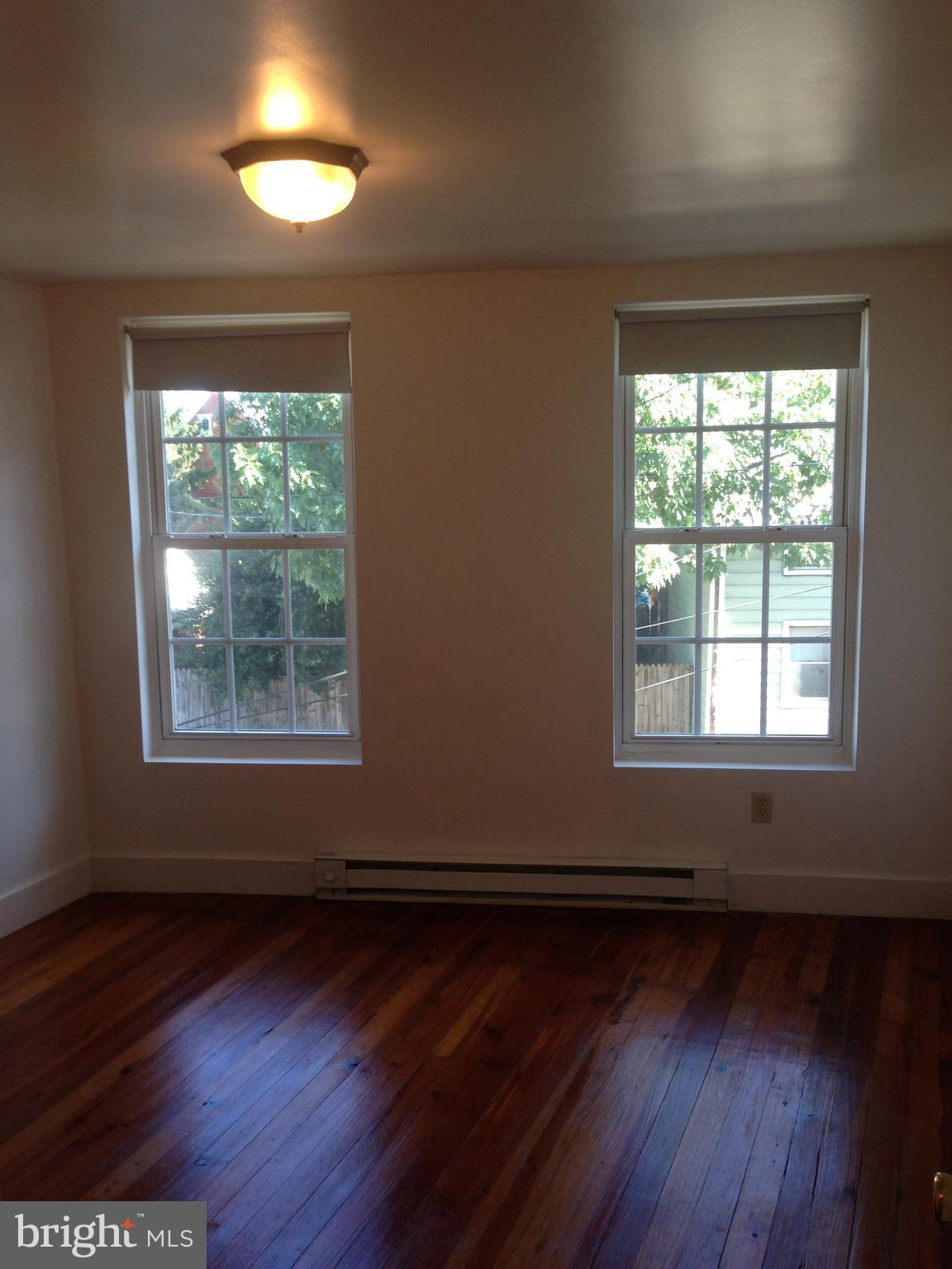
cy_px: 634
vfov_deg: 55.4
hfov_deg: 42.9
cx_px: 476
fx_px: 1210
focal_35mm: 33
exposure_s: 1/40
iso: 50
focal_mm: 4.12
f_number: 2.4
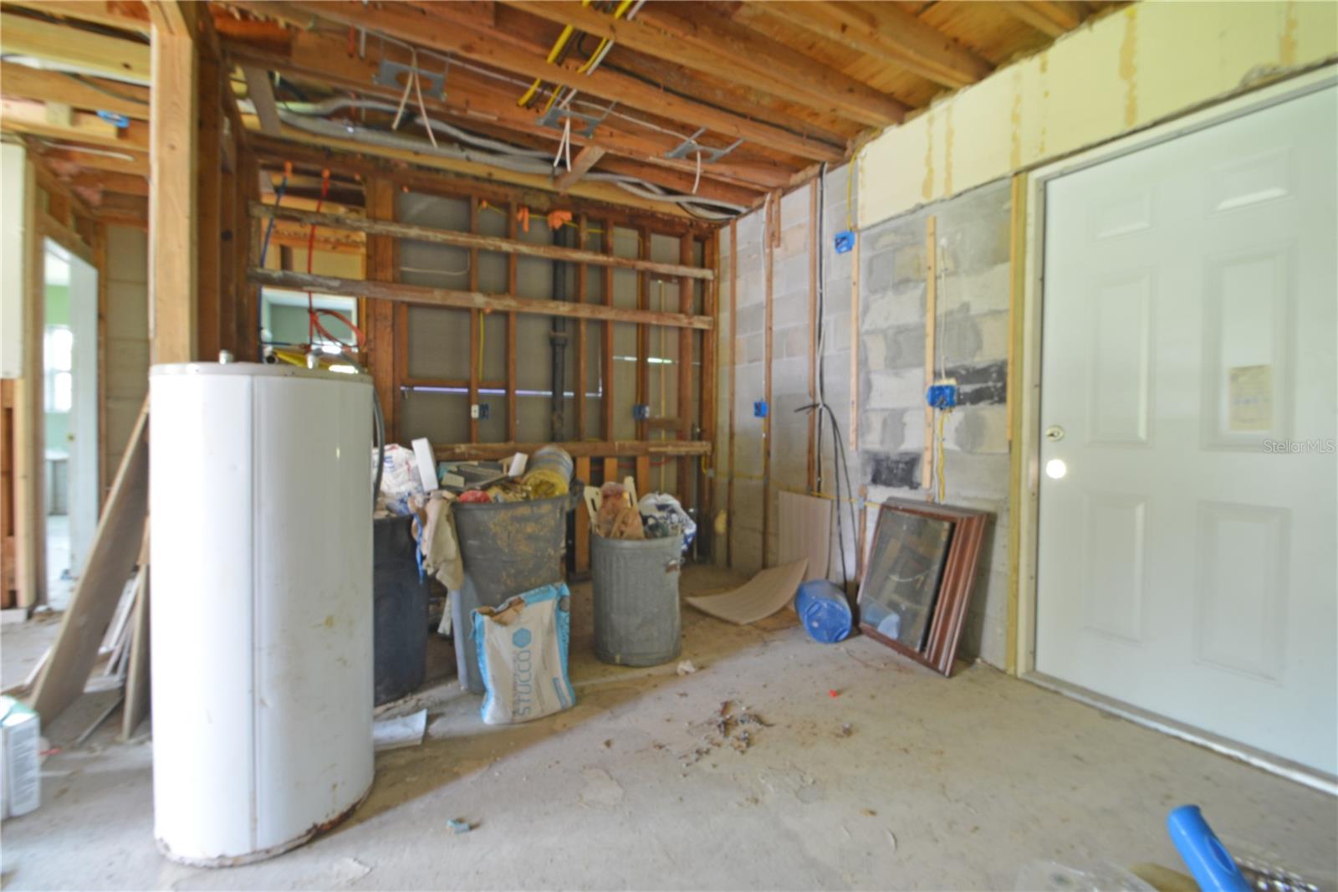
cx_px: 669
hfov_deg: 100.4
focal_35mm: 15
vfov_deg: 77.3
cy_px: 446
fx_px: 557
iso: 160
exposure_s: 5
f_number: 14
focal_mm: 10
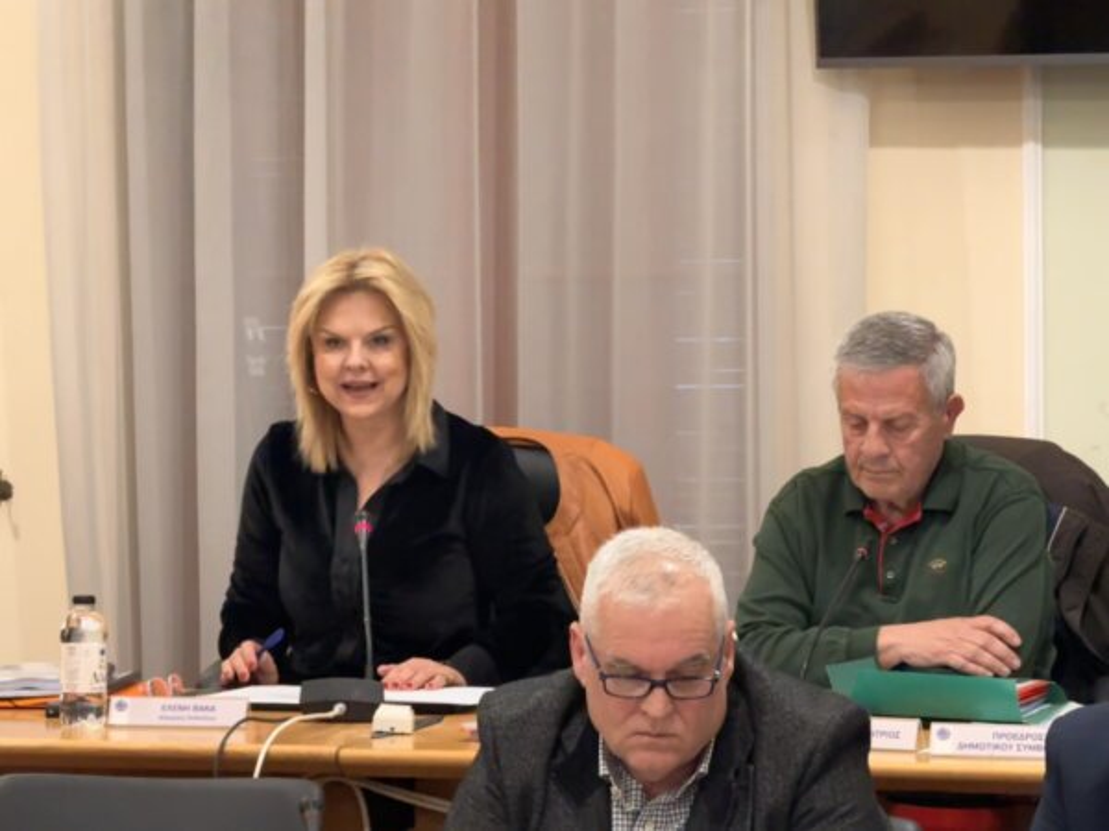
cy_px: 416
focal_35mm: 120
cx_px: 554
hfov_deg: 16.4
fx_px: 3844
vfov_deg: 12.3
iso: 640
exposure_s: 1/50
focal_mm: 15.66
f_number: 2.8
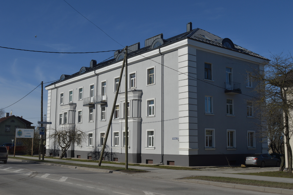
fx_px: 329
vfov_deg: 33.0
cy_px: 98
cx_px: 146
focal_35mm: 40
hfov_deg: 48.0
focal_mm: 27
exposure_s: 1/200
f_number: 18
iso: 100
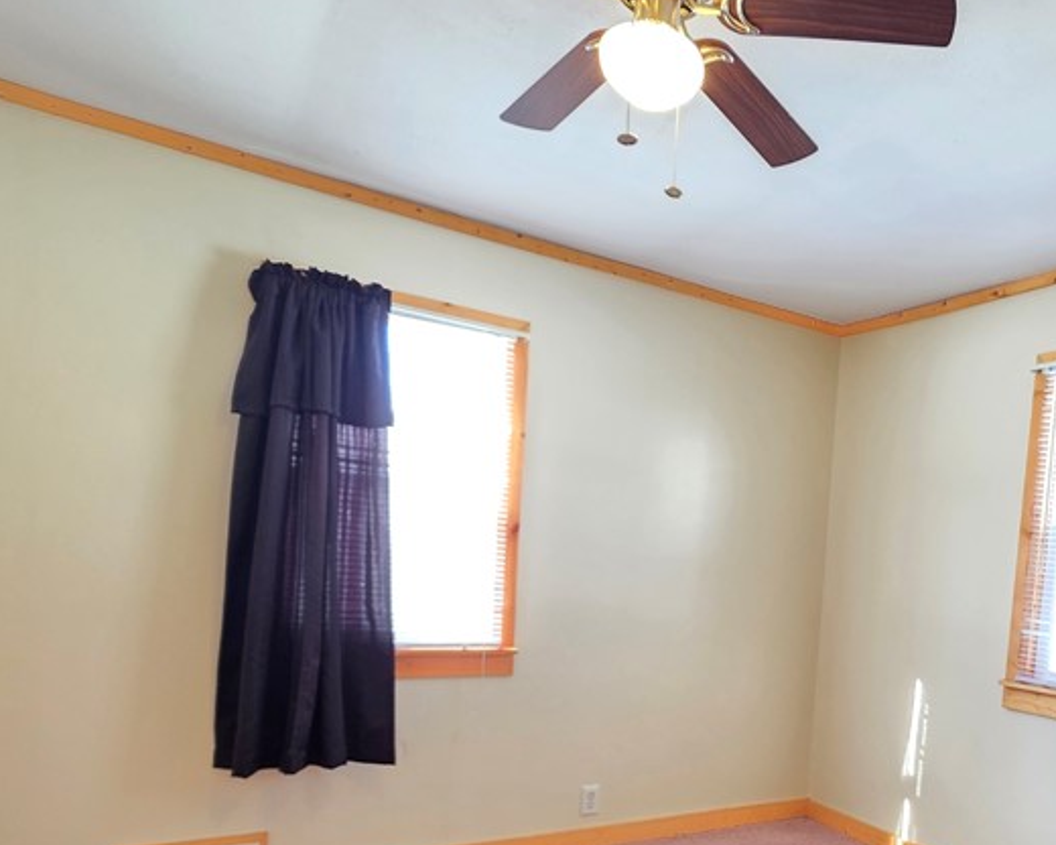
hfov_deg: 64.6
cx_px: 774
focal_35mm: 25
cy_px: 630
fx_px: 781
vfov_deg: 54.3
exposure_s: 1/60
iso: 250
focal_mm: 2.2
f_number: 1.9
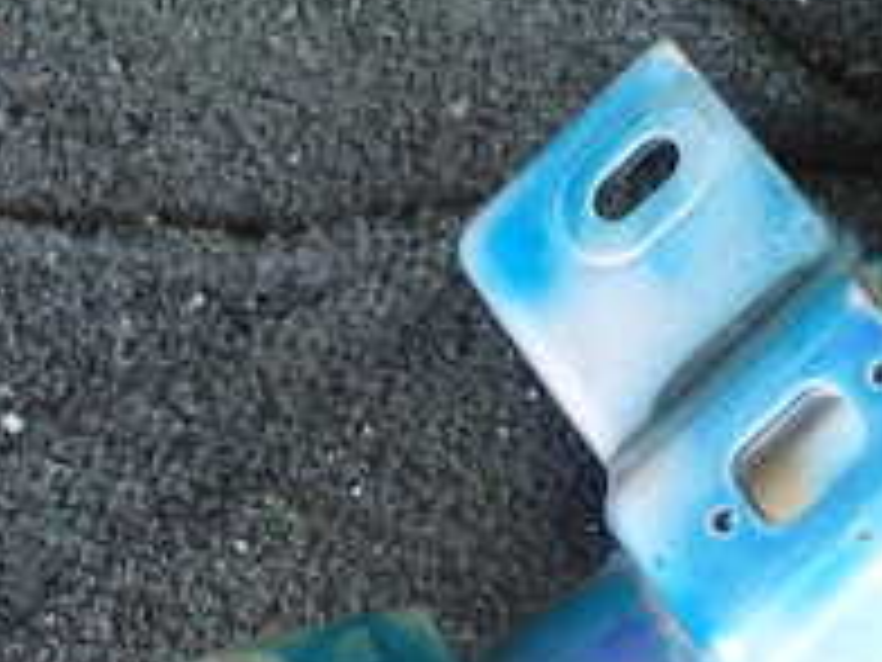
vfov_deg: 16.1
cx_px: 963
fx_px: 2344
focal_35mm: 92
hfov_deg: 20.4
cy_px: 329
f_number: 2.3
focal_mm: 5.4
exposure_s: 1/40
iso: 200
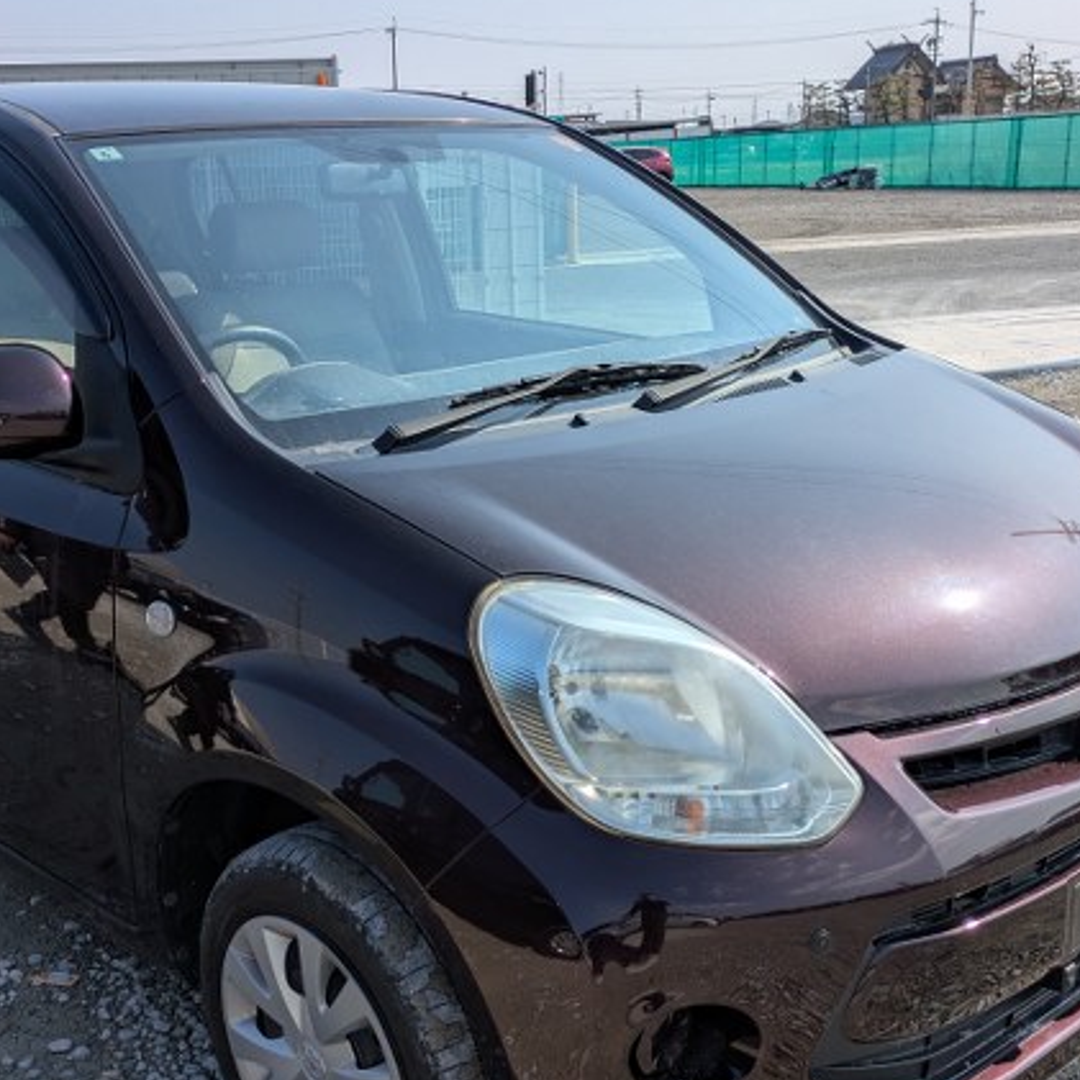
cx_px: 481
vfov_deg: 40.0
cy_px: 608
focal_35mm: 42
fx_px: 1483
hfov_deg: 40.0
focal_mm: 5.43
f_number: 1.89
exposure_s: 1/3226
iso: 53
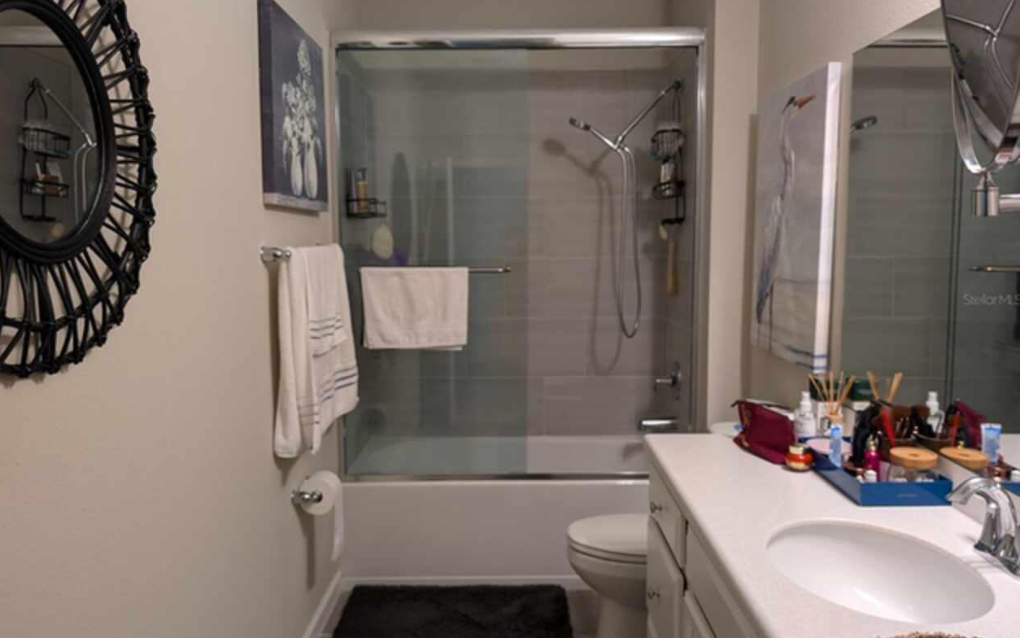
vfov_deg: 47.6
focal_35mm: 26
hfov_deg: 70.4
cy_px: 299
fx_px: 723
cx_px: 504
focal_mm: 6.9
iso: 41
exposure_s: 1/24
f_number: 1.68
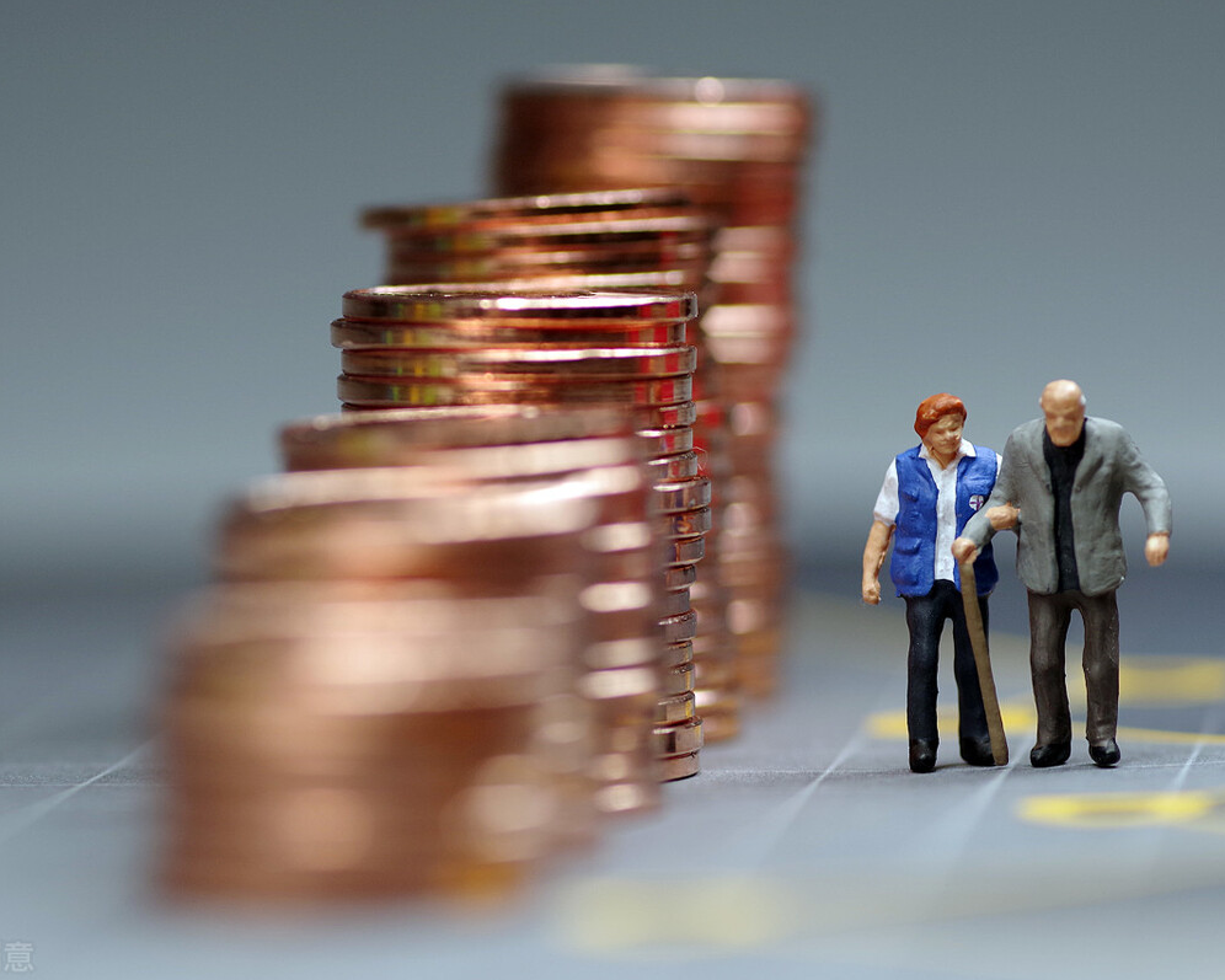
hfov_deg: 11.2
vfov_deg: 8.9
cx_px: 638
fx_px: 6273
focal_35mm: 173
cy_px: 491
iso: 400
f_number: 4
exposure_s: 1/400
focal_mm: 100
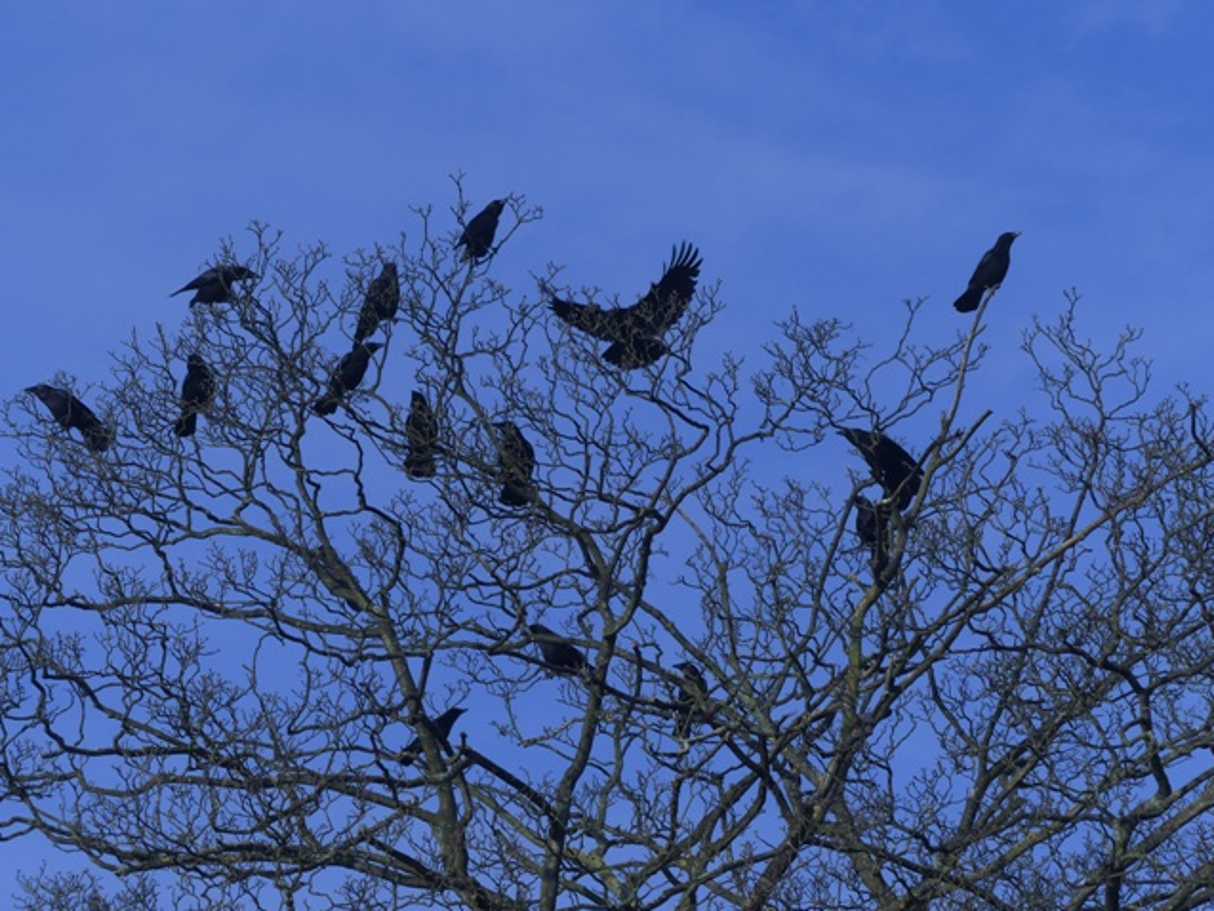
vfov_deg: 6.8
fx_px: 7647
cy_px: 456
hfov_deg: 9.1
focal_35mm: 218
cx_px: 606
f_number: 4
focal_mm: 39.1
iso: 100
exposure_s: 1/640
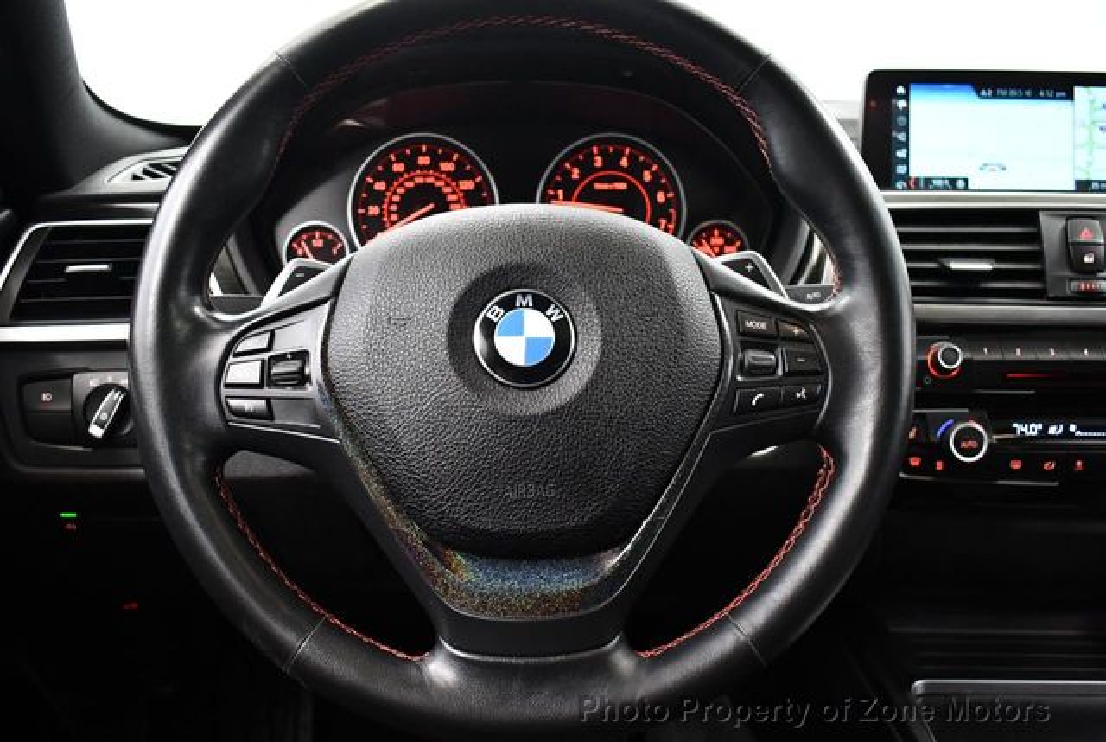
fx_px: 1108
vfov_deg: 37.0
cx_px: 553
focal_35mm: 36
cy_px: 371
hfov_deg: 53.1
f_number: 3.5
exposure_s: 1/60
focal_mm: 18
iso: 3200
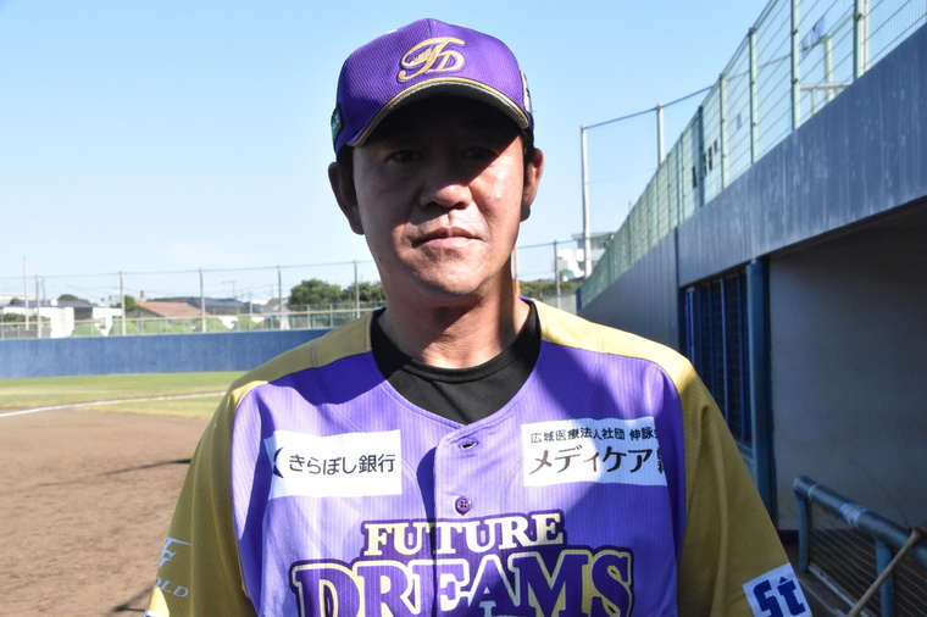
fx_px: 1351
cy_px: 308
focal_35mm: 52
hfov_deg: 37.9
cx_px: 464
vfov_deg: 25.7
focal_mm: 35
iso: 4000
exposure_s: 1/1600
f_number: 20
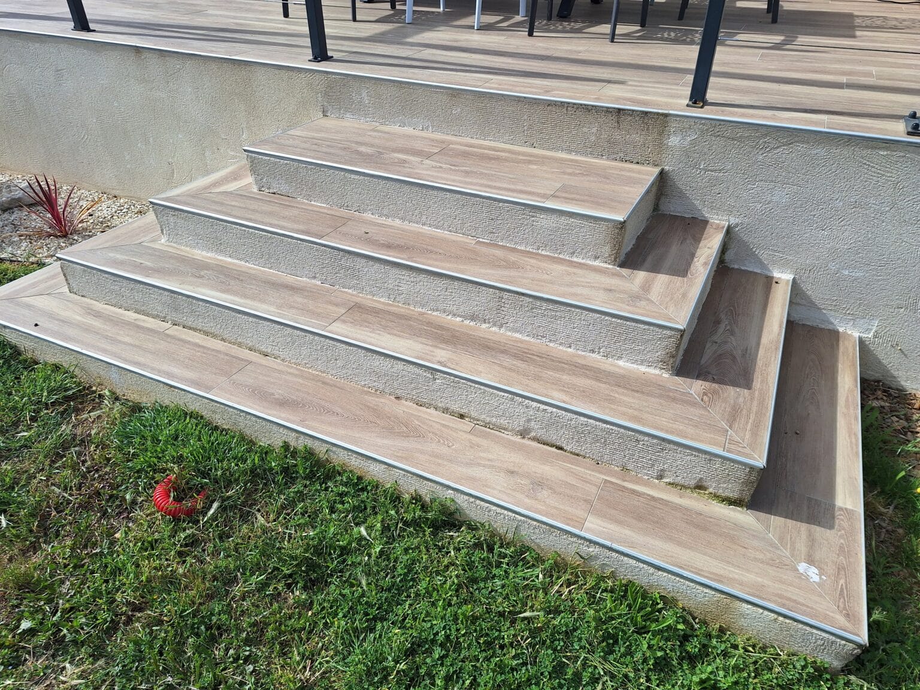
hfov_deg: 73.9
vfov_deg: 58.9
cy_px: 345
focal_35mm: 23
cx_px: 460
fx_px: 611
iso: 40
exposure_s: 1/2924
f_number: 1.8
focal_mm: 5.54
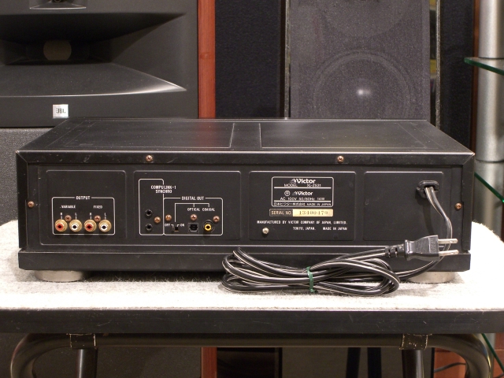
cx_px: 252
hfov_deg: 24.4
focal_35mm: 80
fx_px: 1165
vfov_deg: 18.4
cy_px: 189
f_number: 4.4
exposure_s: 1/3.33
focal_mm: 16.6
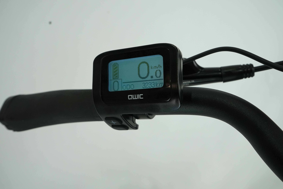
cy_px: 94
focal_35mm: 31
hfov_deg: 60.3
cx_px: 142
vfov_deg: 42.3
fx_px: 244
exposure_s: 1/200
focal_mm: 31
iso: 2000
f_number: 8
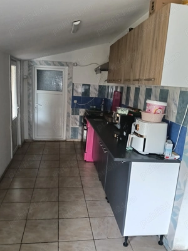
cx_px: 94
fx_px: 196
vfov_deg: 65.3
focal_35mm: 27
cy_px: 126
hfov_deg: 51.4
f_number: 1.8
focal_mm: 3.98
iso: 640
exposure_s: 1/30
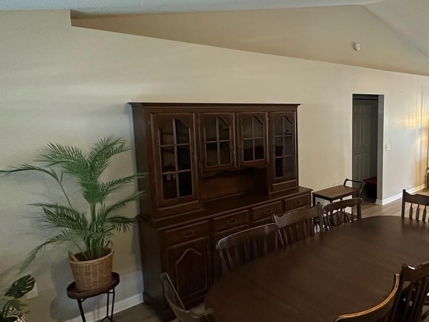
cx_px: 365
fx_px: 335
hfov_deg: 58.3
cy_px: 148
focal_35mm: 27
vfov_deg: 51.3
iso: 320
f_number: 2.2
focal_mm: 2.22
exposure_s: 1/60
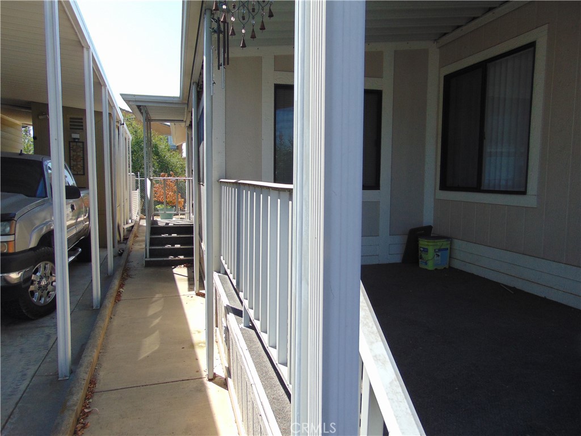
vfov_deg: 54.9
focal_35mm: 25
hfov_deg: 69.4
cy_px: 218
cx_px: 290
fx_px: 420
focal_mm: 4.5
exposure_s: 1/800
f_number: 3
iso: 80
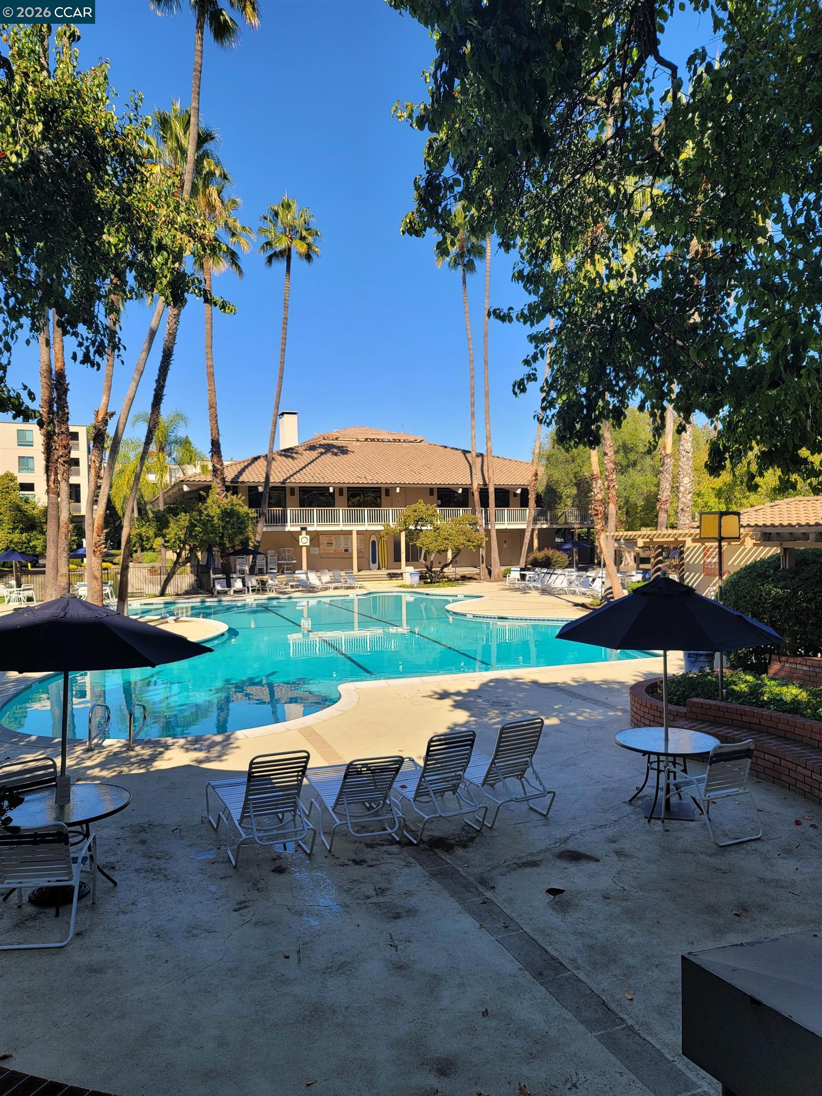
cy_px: 548
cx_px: 411
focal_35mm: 25
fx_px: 792
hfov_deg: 54.9
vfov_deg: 69.4
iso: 20
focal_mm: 7
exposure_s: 1/641
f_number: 1.8
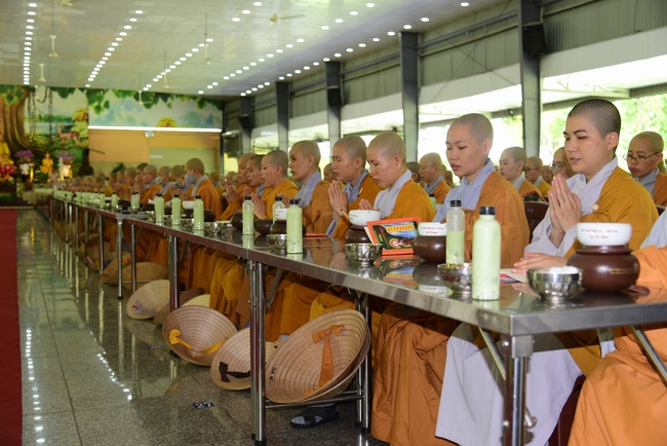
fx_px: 741
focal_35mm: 40
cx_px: 334
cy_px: 223
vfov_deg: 33.4
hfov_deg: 48.4
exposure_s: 1/80
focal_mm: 40
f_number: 4
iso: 320
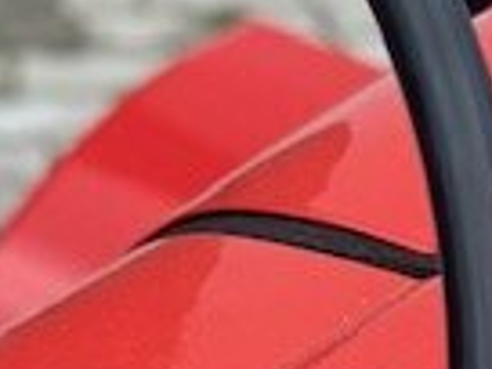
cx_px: -188
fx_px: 3482
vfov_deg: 6.0
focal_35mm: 245
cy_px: 481
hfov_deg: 8.0
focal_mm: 6
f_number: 2.4
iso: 16
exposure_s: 1/282
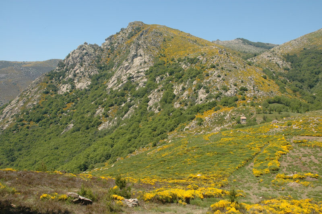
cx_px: 161
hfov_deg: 53.2
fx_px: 322
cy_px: 107
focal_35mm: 36
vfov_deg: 36.8
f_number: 14
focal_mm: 24
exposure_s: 1/80
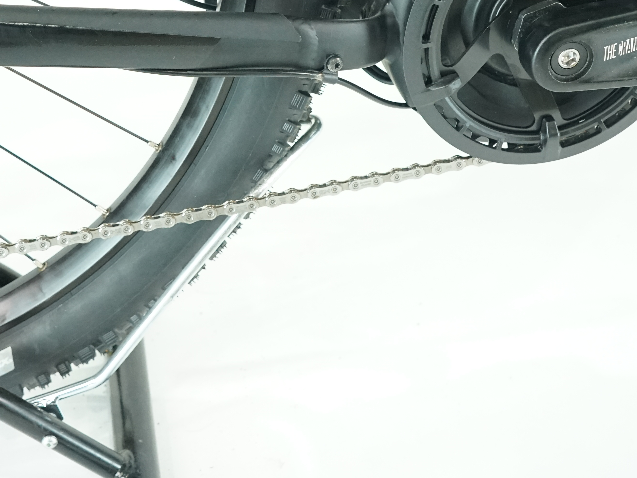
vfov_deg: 23.4
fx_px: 1123
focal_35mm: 61
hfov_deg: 31.3
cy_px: 46
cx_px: 187
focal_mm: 28
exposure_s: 1/200
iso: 3200
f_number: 5
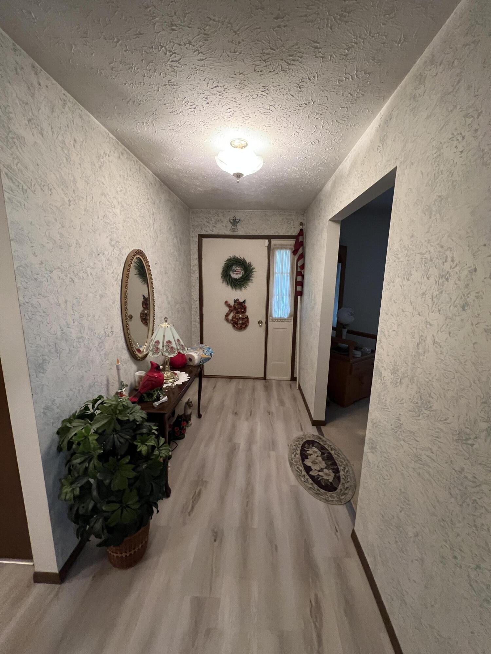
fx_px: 246
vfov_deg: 106.2
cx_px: 246
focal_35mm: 13
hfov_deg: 89.9
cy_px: 327
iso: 500
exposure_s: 1/60
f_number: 1.8
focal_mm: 1.57
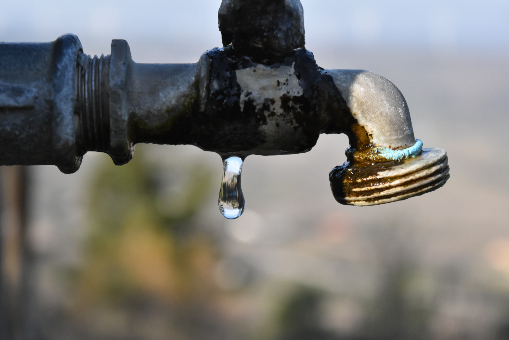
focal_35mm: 82
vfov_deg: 16.6
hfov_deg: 24.6
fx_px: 1166
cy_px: 170
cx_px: 254
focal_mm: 55
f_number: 5.6
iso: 1600
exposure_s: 1/4000
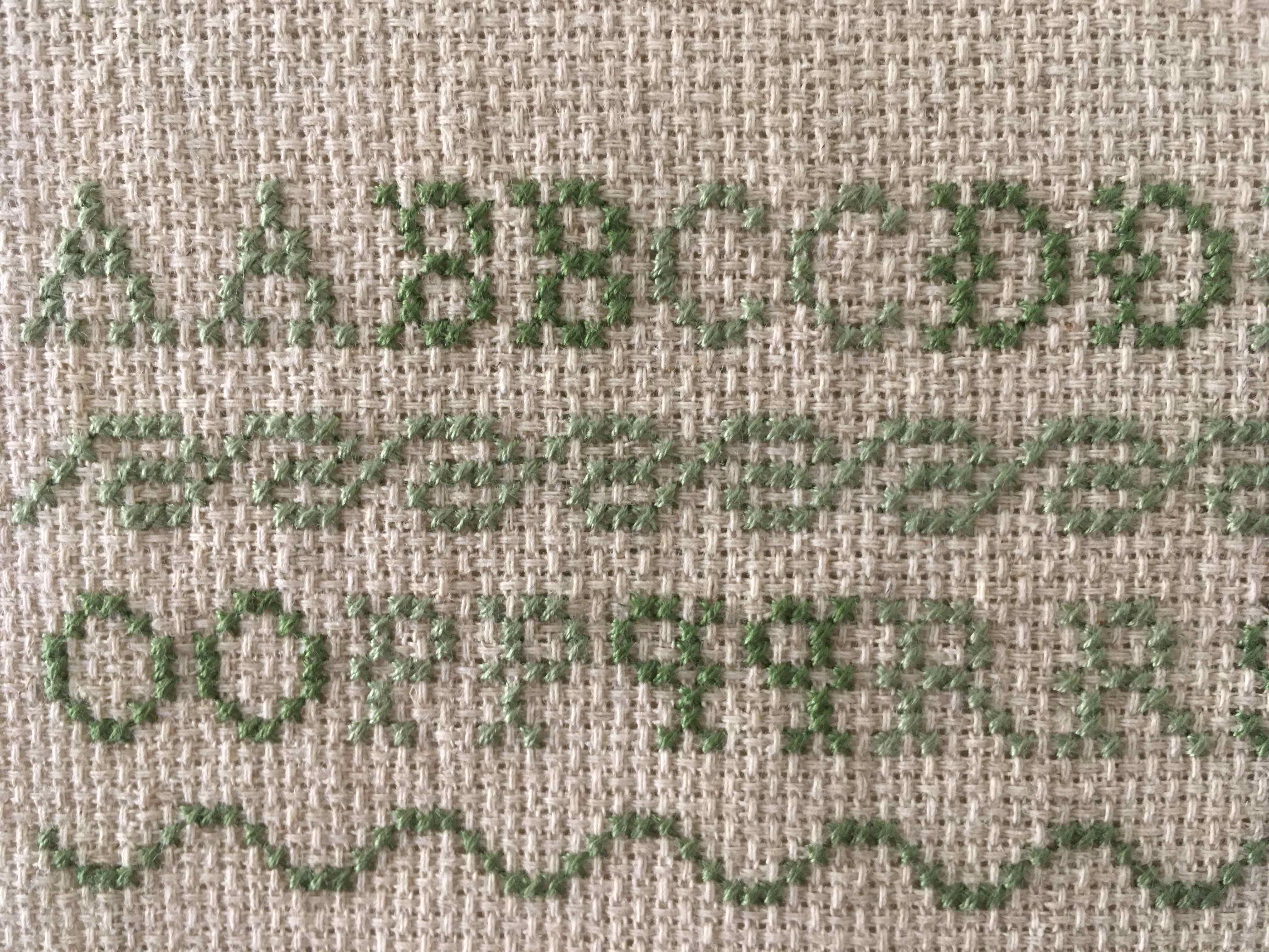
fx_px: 1063
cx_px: 634
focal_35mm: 29
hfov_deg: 61.7
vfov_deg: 48.2
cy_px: 476
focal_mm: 4.15
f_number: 2.2
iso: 125
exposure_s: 1/30
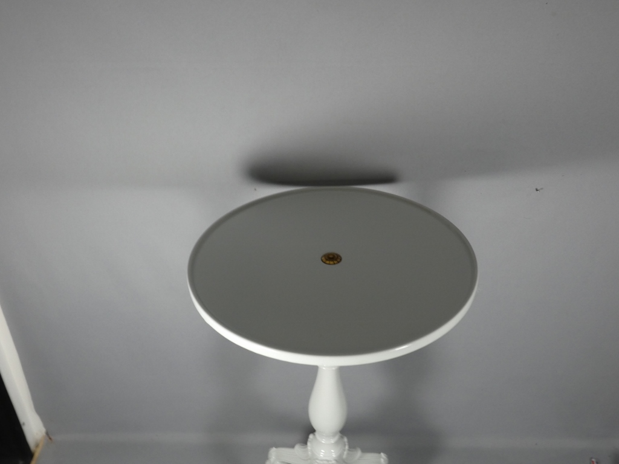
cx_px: 310
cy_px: 232
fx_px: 590
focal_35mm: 33
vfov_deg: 42.9
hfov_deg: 55.4
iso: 160
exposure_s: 1/125
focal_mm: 6
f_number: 3.4
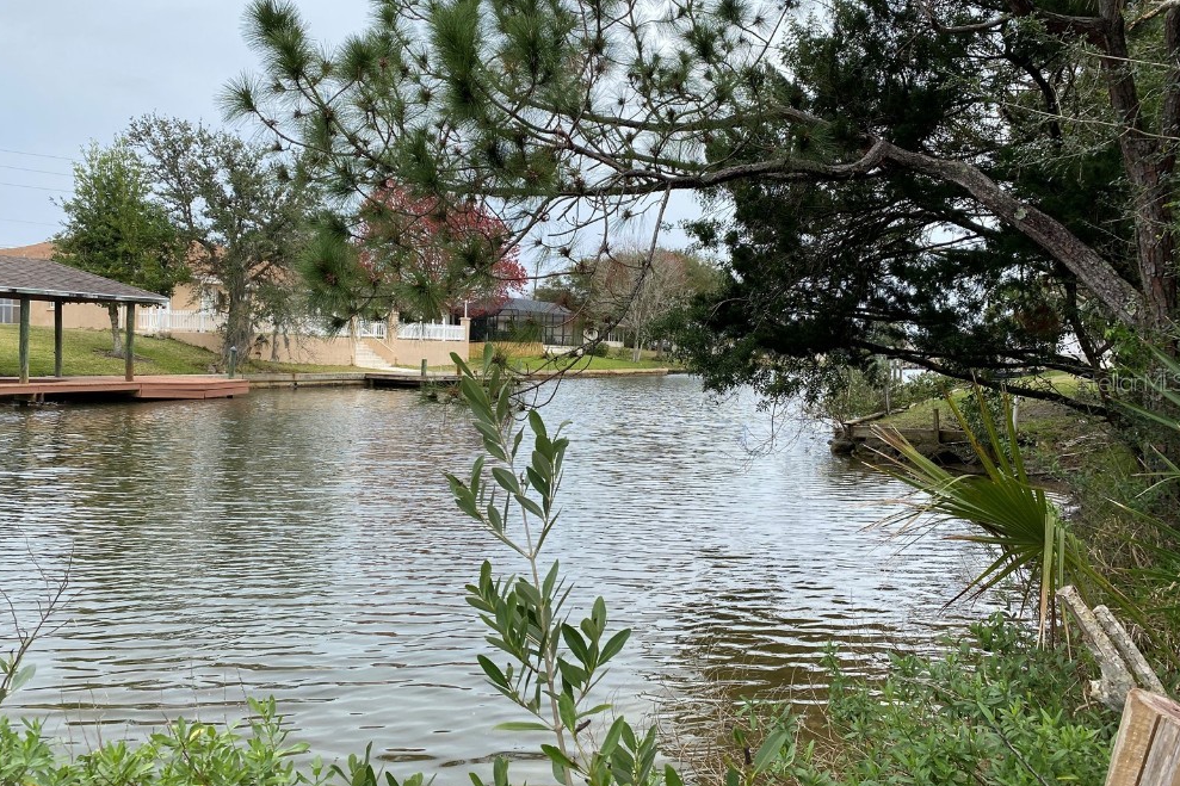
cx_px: 580
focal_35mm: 28
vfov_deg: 46.4
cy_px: 382
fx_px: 918
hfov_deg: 65.5
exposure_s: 1/965
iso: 32
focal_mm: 4.25
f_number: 1.8
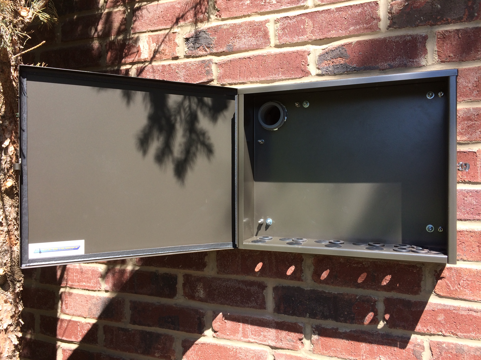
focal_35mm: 29
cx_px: 240
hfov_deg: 61.7
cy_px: 180
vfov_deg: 48.2
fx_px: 403
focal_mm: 4.15
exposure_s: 1/651
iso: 32
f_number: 2.2
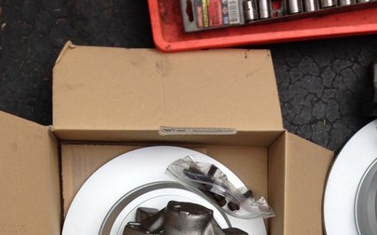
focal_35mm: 69
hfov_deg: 29.6
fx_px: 708
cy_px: 354
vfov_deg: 17.0
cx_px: 250
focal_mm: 4.12
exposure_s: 1/507
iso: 50
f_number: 2.4
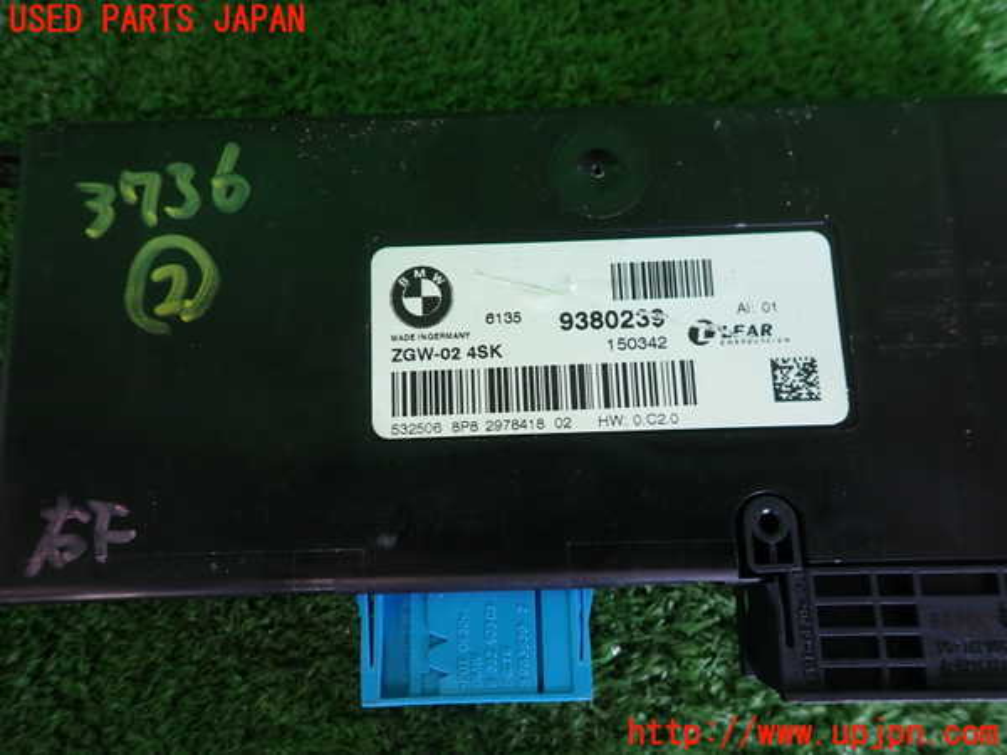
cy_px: 378
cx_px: 504
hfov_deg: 69.4
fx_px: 727
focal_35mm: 25
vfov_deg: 54.9
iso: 200
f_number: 2
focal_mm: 4.5
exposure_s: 1/50
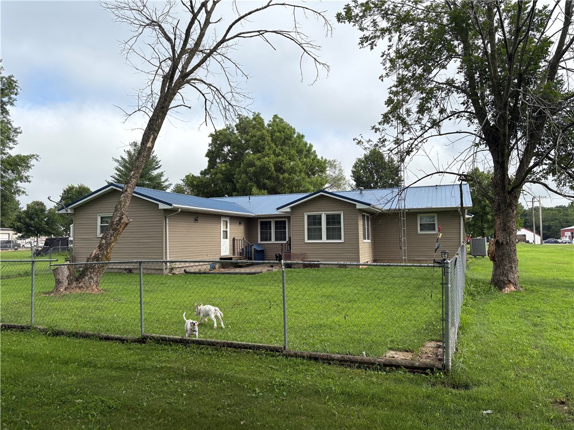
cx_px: 287
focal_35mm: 26
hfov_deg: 67.3
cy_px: 215
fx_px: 431
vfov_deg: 53.1
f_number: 1.6
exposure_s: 1/2451
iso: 50
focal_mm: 5.96
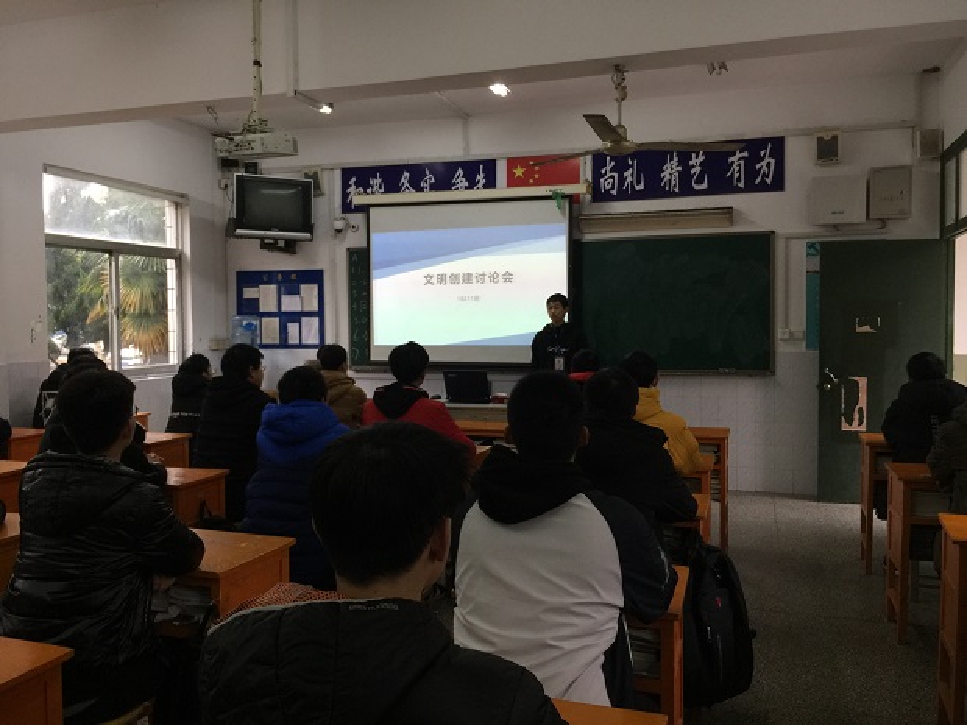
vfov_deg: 48.2
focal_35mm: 29
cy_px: 362
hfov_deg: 61.7
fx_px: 810
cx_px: 484
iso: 50
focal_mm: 4.15
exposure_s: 1/33
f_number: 2.2
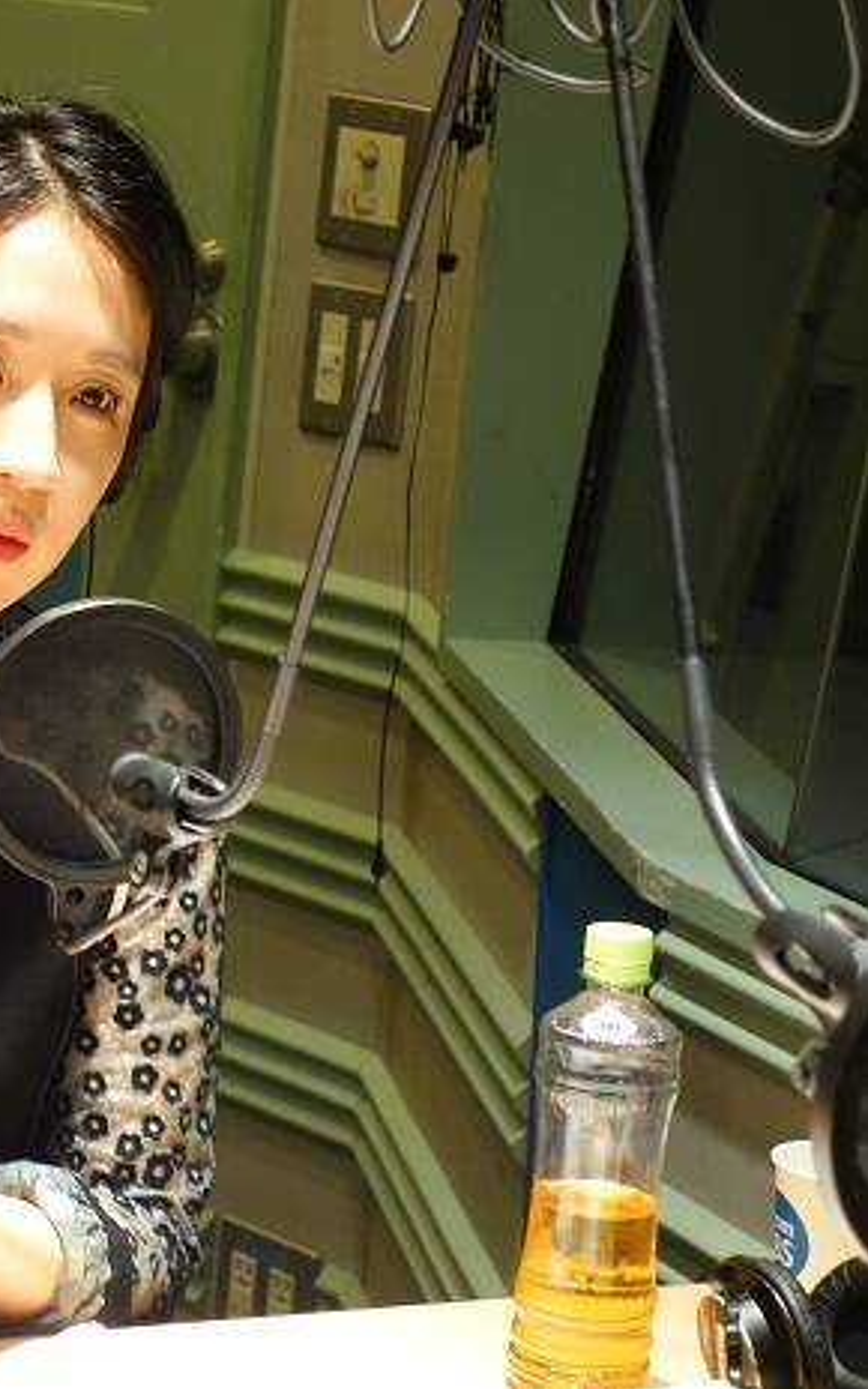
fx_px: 4542
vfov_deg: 17.4
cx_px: -174
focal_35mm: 120
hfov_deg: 10.7
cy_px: 694
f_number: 4.5
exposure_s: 1/20
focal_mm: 29.15
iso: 800
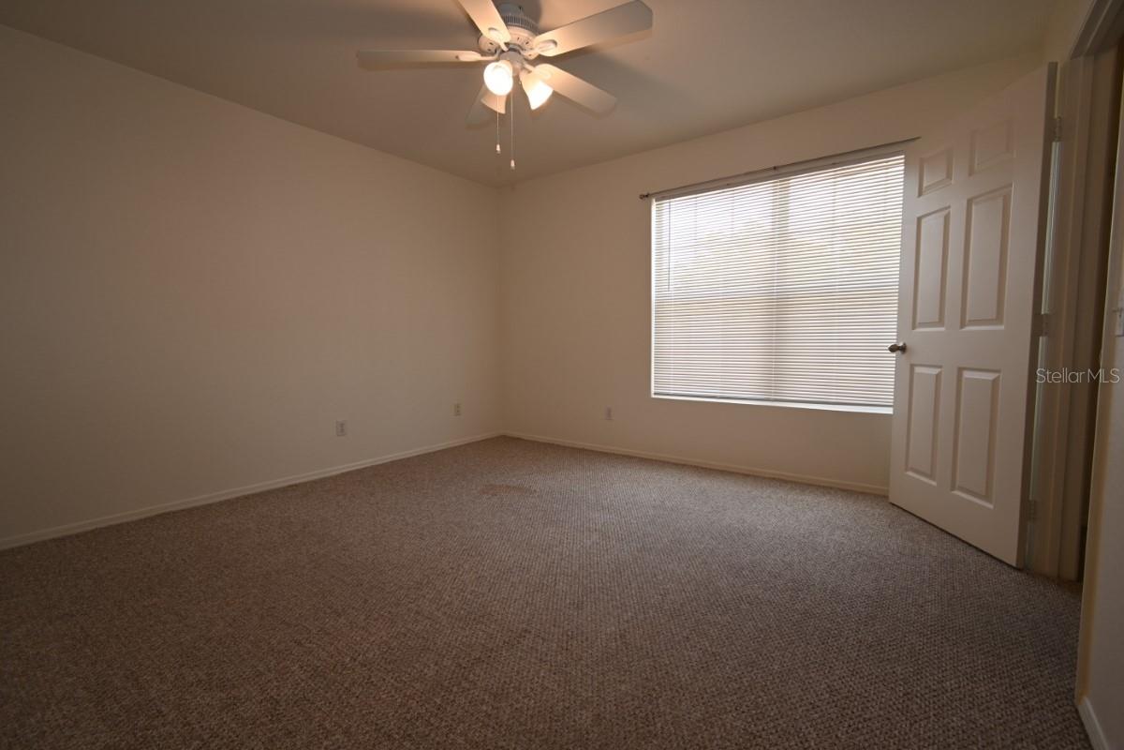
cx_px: 562
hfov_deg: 100.4
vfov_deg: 77.3
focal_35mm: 15
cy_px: 375
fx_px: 468
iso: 200
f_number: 5
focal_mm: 10
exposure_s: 1/80
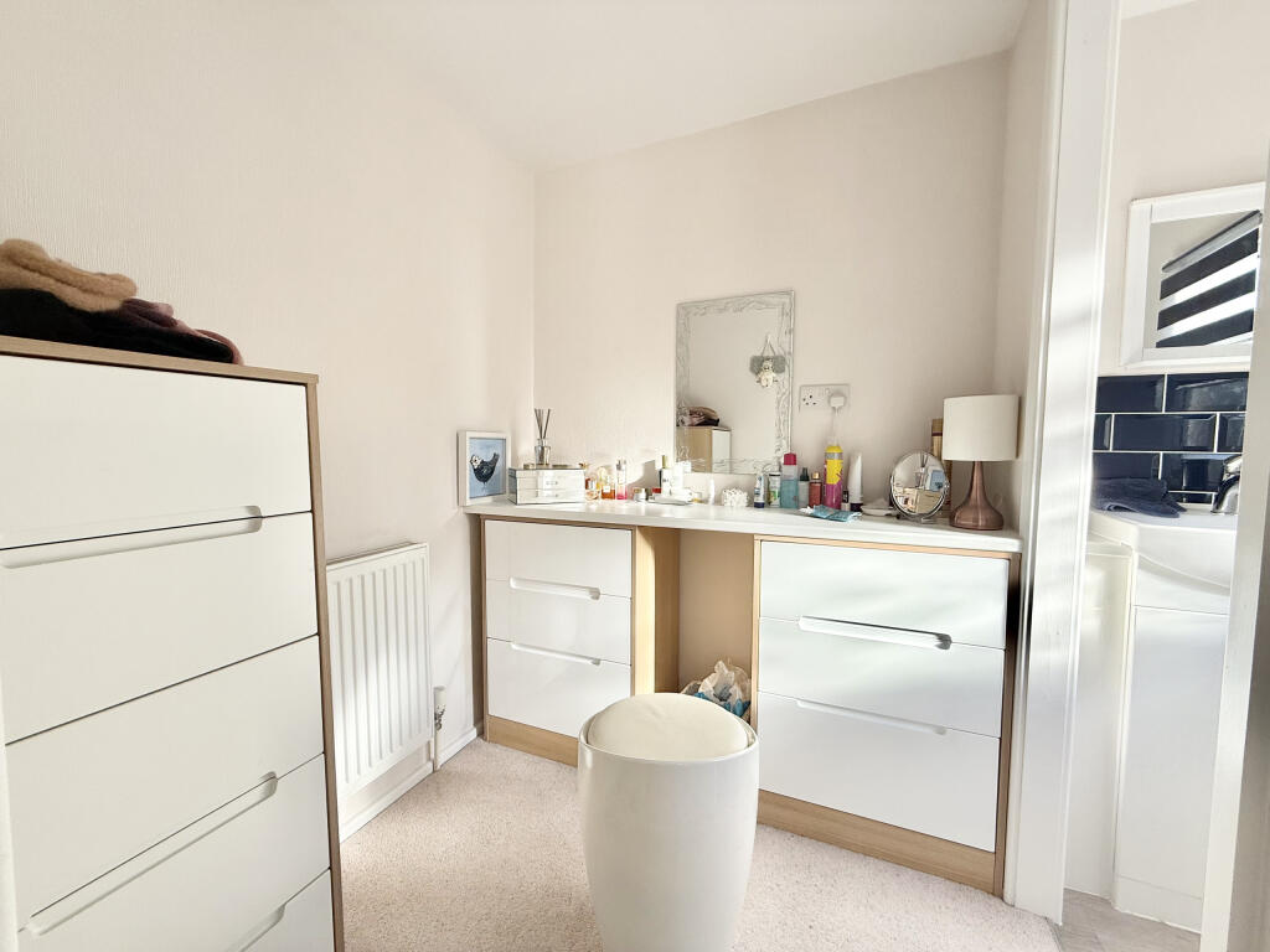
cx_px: 635
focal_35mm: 14
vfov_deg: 85.7
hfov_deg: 102.1
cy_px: 476
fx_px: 514
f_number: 2.2
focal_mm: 2.22
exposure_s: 1/333
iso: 64
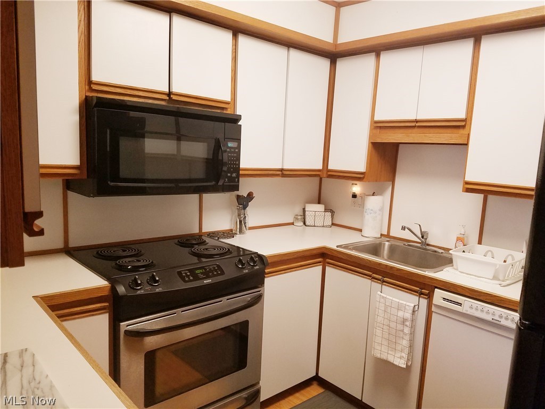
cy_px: 204
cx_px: 272
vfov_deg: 53.1
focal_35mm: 26
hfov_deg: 67.3
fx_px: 409
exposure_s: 1/40
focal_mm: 4.2
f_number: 1.7
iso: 160
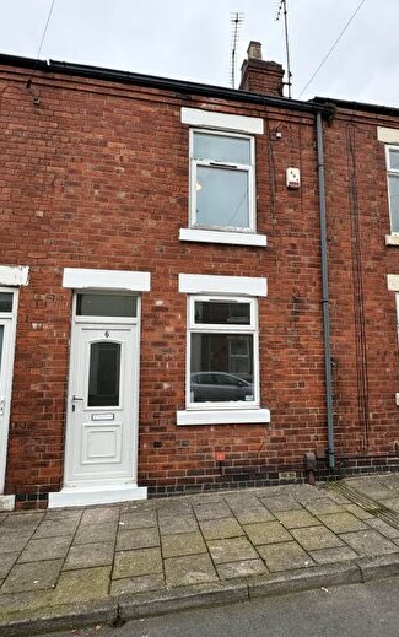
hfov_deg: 59.7
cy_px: 321
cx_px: 207
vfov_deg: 85.0
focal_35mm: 20
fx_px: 347
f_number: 2.2
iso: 40
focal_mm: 2.22
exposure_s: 1/111
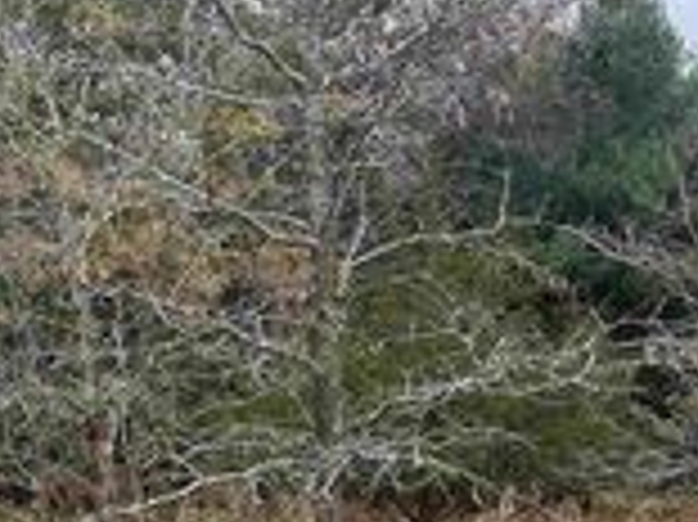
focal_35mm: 84
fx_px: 1692
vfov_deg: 16.9
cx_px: -63
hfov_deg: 22.1
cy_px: 592
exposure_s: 1/275
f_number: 1.6
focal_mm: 4.2
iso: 32
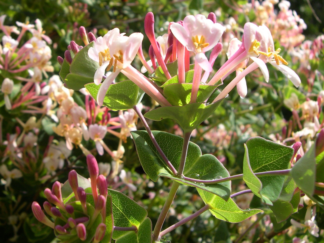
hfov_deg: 49.0
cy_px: 122
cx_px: 162
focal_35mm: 38
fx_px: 356
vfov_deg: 37.7
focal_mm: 8
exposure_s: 1/136
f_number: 7.6
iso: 100
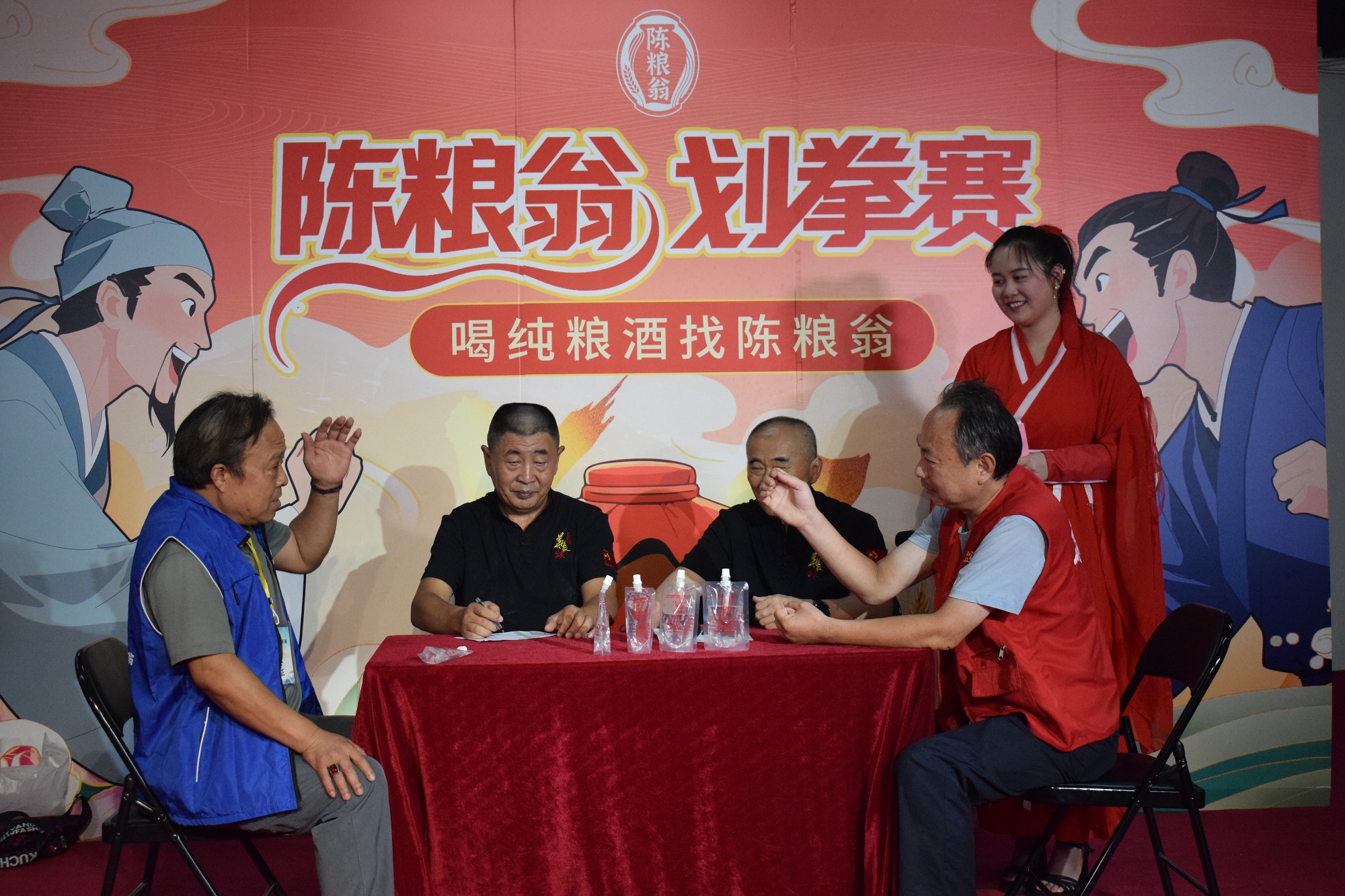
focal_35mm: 51
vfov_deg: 26.5
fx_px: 1905
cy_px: 448
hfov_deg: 38.9
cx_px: 672
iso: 3200
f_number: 4.5
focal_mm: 34
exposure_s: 1/400
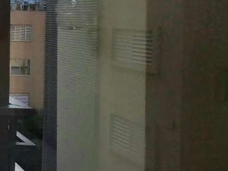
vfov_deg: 27.6
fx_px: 336
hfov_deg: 26.1
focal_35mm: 51
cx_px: -124
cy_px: 17
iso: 20
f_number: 1.9
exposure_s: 1/1111
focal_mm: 2.2
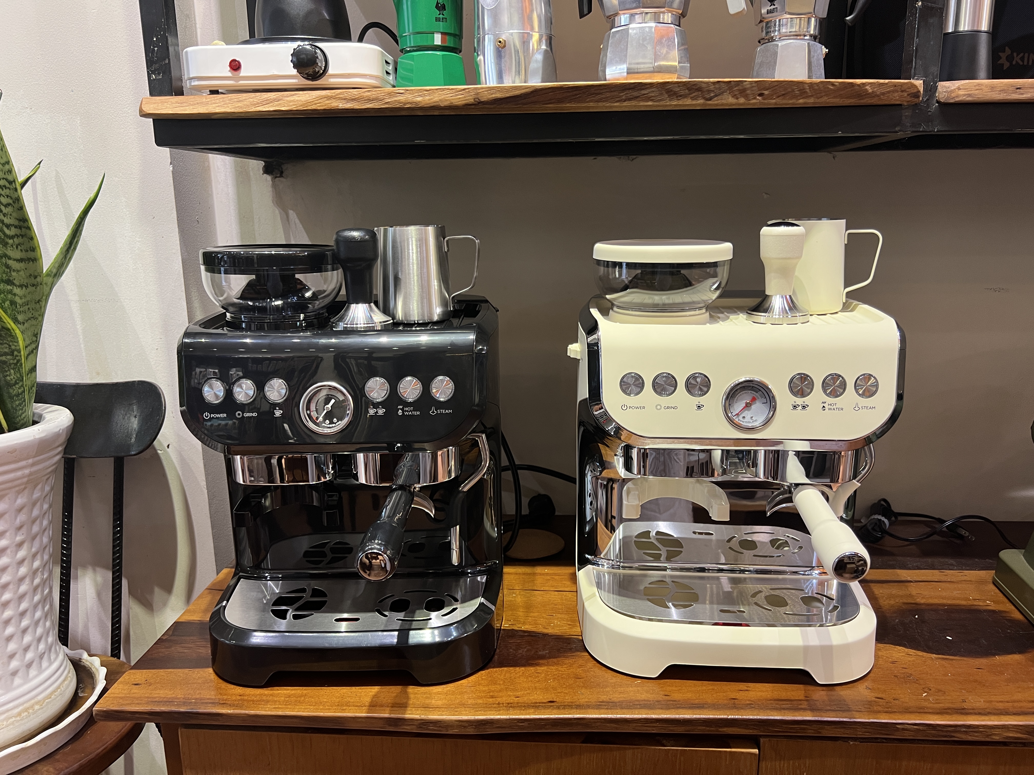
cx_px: 517
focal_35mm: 26
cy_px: 388
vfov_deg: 53.1
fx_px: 777
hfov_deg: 67.3
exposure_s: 1/50
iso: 80
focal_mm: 5.7
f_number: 1.5
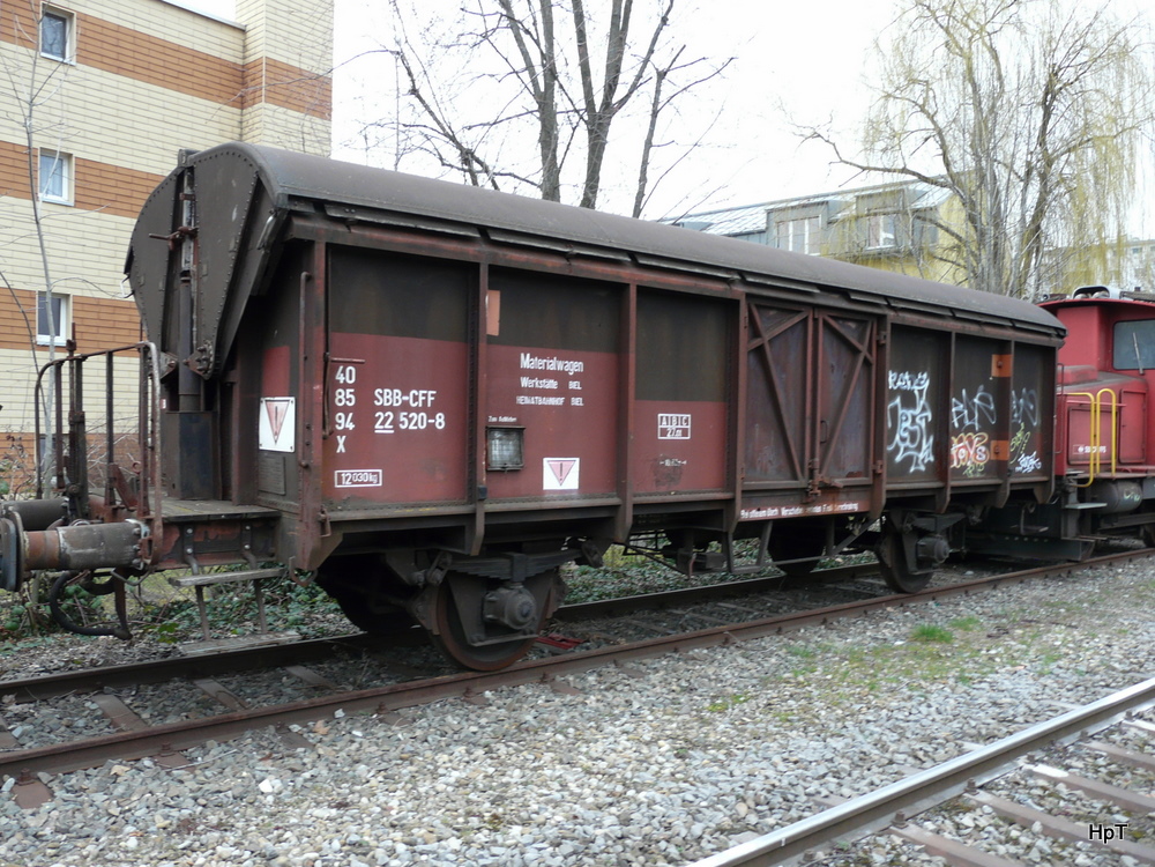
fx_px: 934
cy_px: 434
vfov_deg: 49.7
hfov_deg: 63.4
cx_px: 578
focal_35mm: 28
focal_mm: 4.6
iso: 100
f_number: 2.8
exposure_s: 1/40
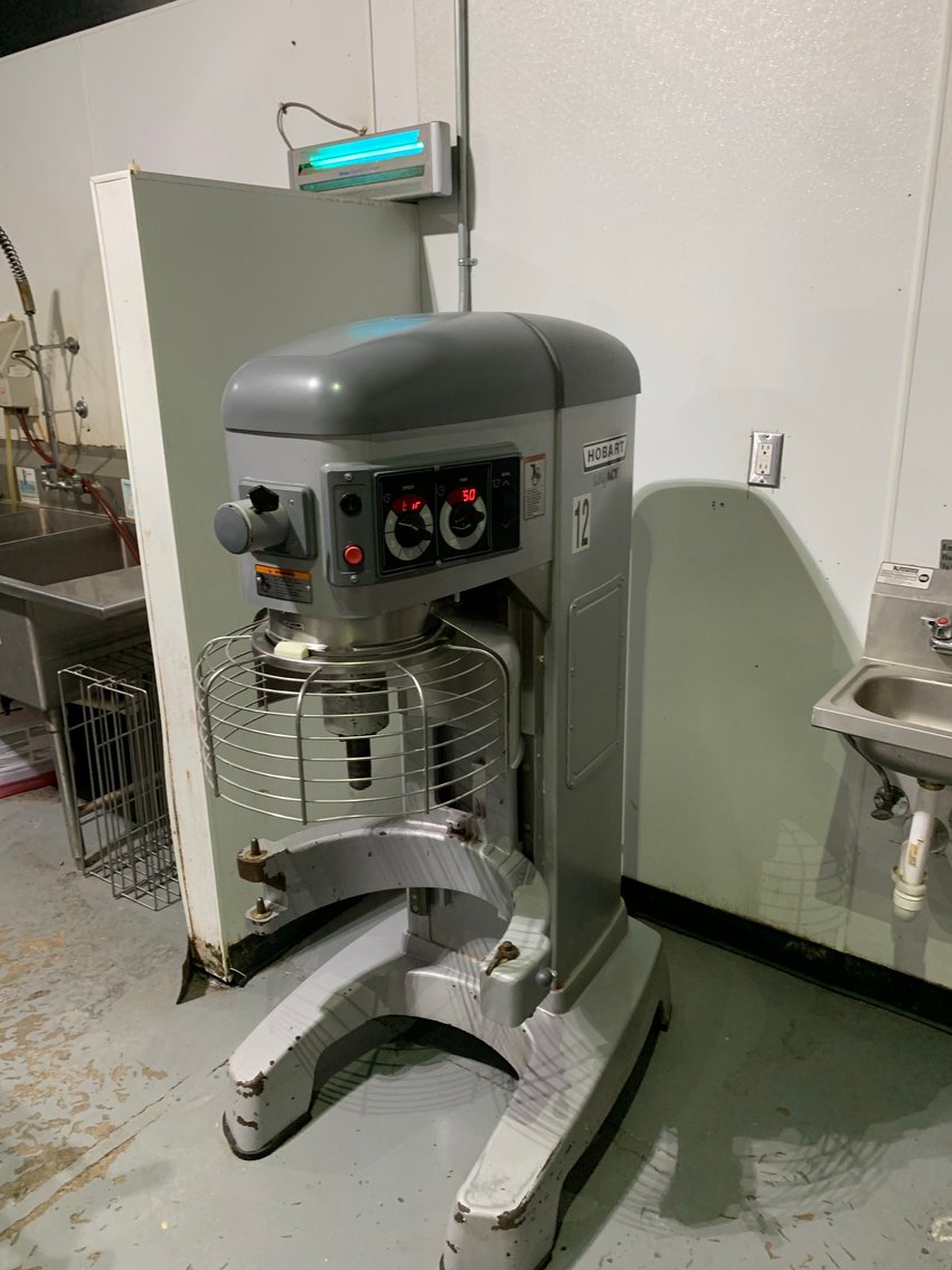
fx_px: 954
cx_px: 476
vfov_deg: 67.3
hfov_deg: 53.1
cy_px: 635
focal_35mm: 26
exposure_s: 1/60
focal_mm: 4.25
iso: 250
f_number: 1.8
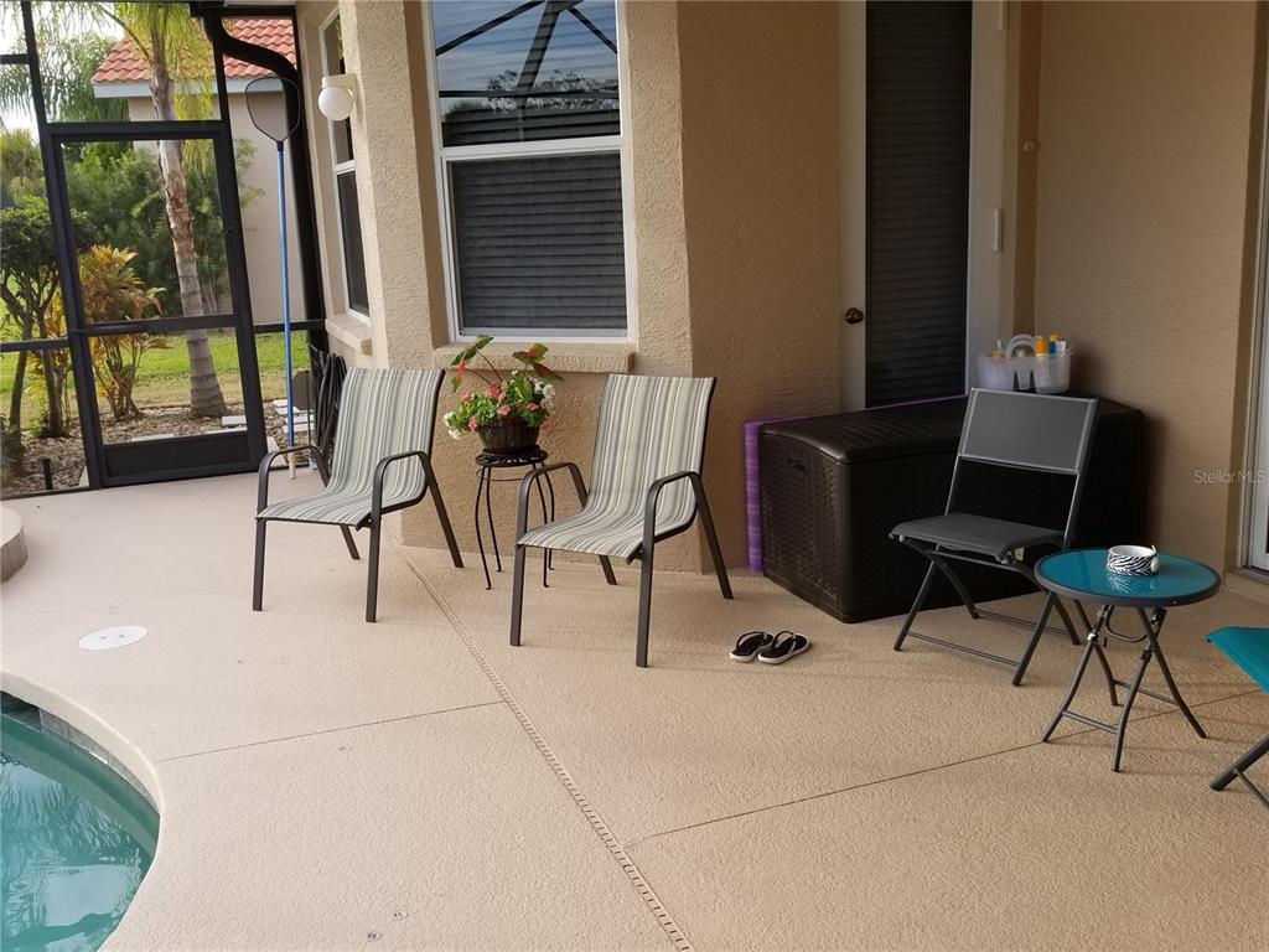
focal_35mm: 26
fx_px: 953
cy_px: 476
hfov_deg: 67.3
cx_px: 634
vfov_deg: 53.1
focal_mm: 4.25
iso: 50
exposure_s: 1/228
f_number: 1.7
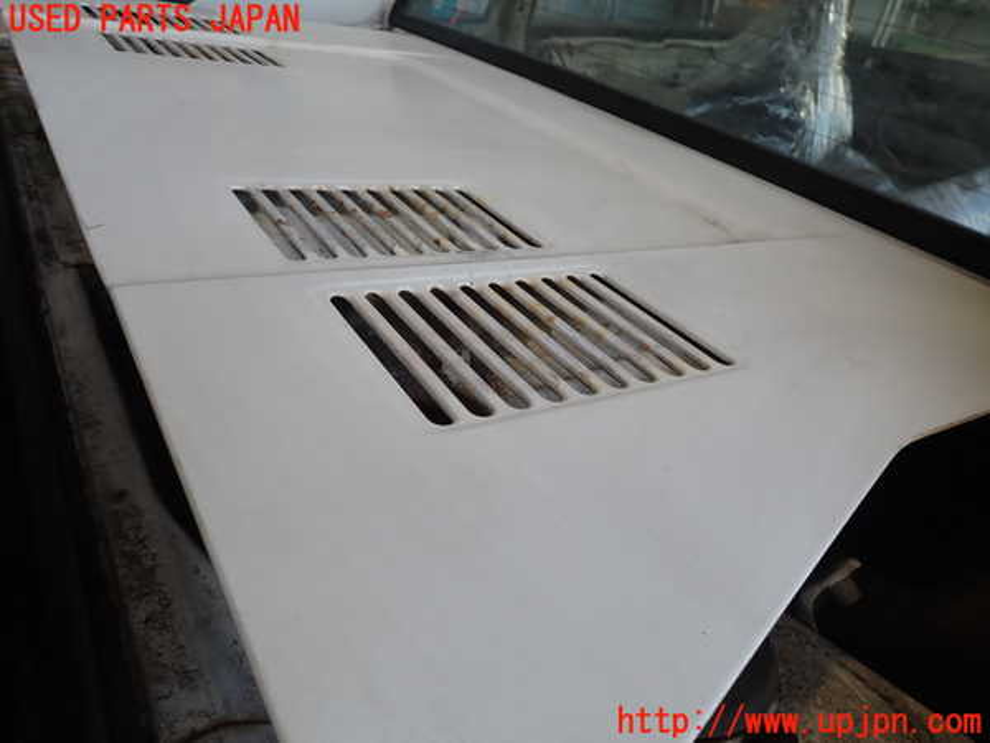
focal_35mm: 25
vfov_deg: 54.9
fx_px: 715
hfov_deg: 69.4
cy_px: 372
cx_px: 495
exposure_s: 1/160
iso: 100
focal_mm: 4.5
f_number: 2.8
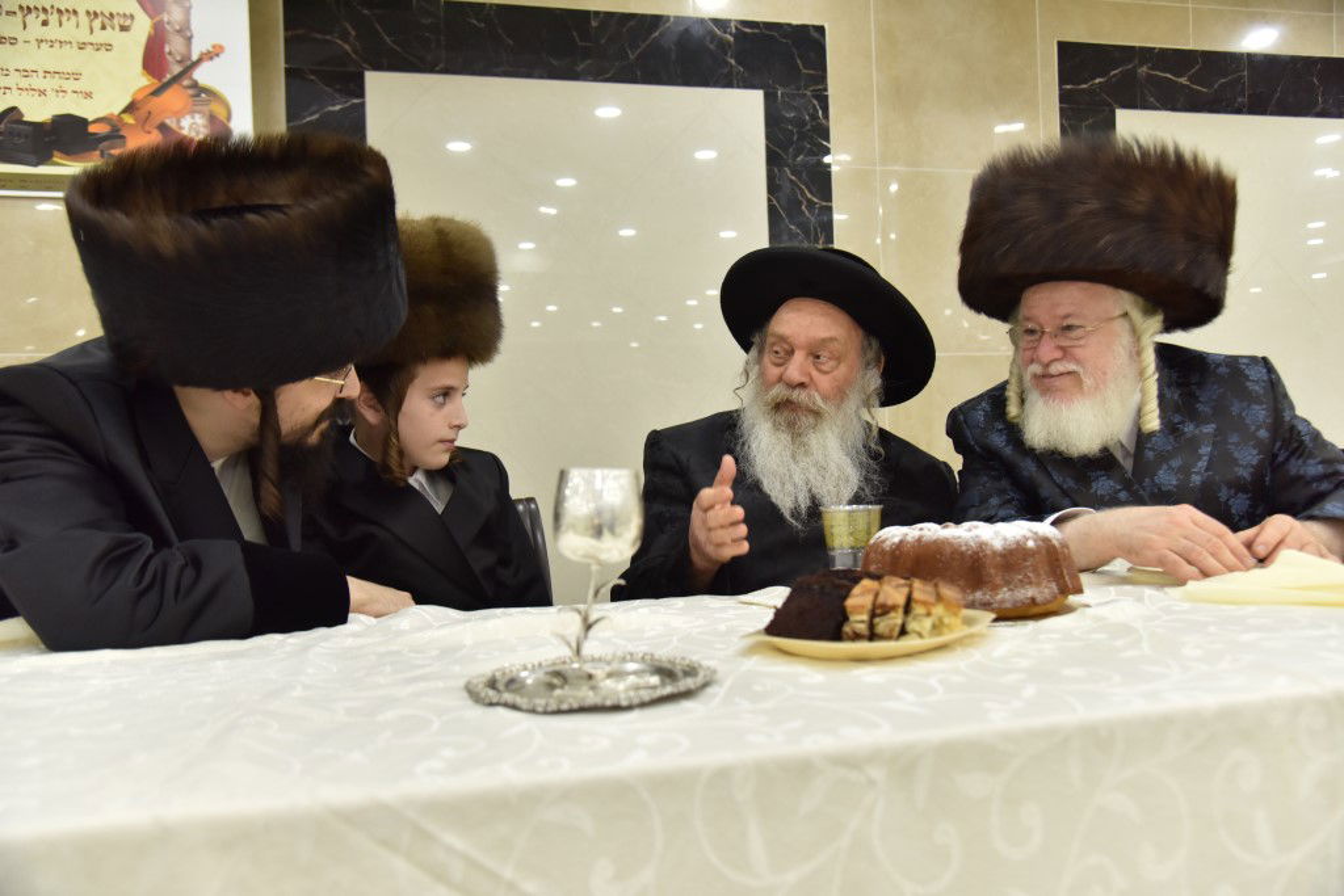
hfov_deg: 61.9
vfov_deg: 43.6
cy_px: 448
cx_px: 672
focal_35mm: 30
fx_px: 1120
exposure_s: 1/160
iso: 1000
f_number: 4
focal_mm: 30
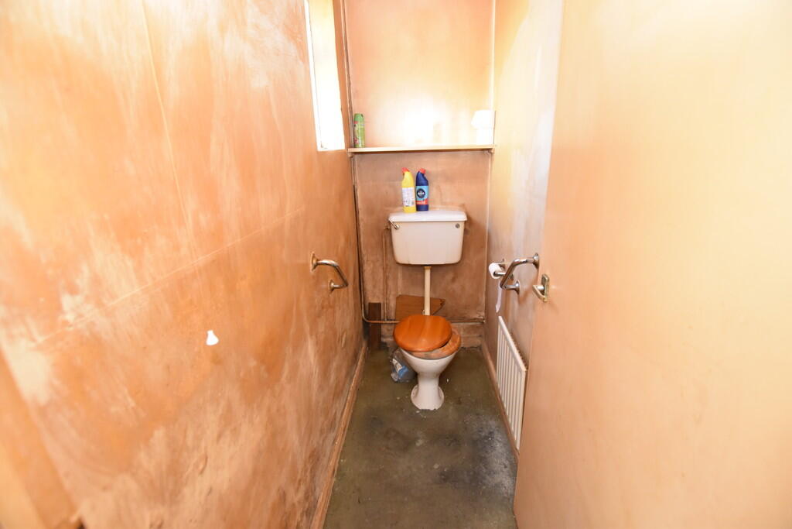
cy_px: 264
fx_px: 330
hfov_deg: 100.4
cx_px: 396
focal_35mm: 15
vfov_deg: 77.3
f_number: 4
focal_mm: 10
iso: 1400
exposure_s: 1/125
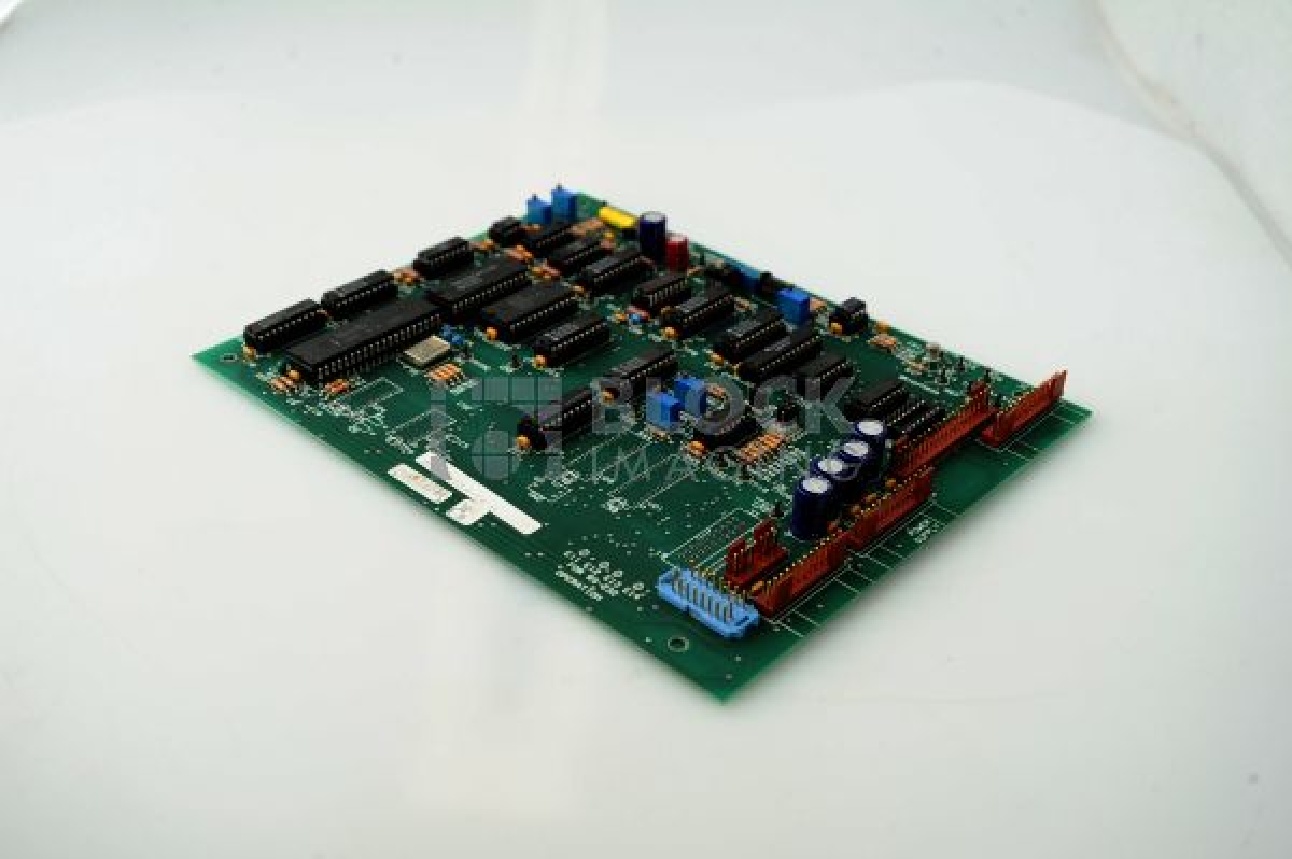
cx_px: 646
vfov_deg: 29.8
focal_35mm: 45
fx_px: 1614
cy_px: 430
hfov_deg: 43.6
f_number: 7.1
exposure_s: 1/100
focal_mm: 45
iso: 800
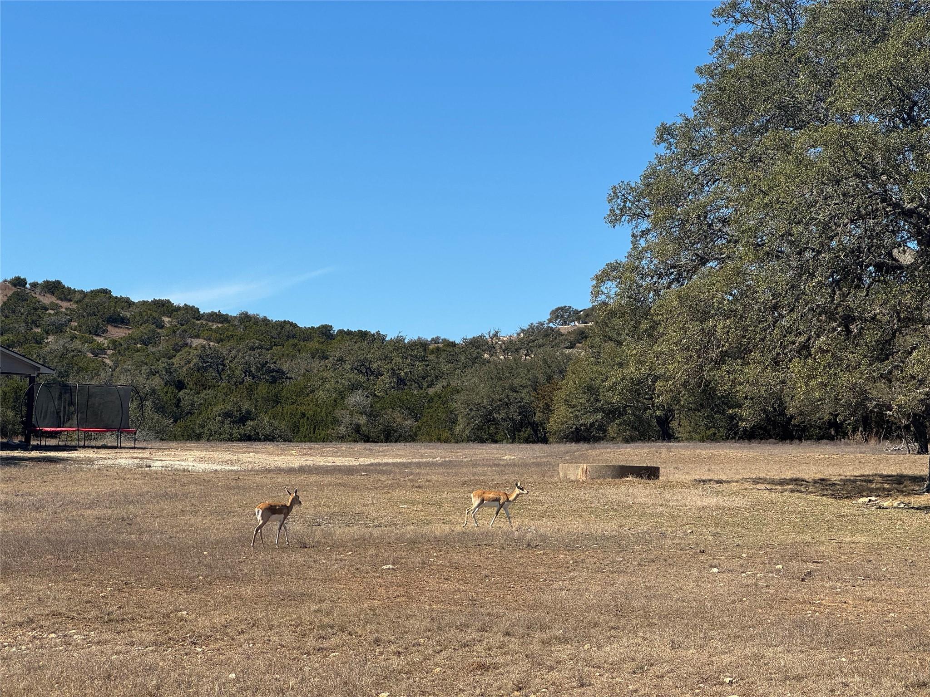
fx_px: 2069
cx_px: 465
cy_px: 348
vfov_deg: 19.1
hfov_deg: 25.3
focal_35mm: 77
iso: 25
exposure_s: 1/903
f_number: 2.8
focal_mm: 9
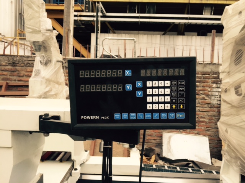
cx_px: 122
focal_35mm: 29
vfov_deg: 48.2
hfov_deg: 61.7
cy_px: 92
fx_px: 205
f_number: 2.2
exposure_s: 1/120
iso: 50
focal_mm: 4.15
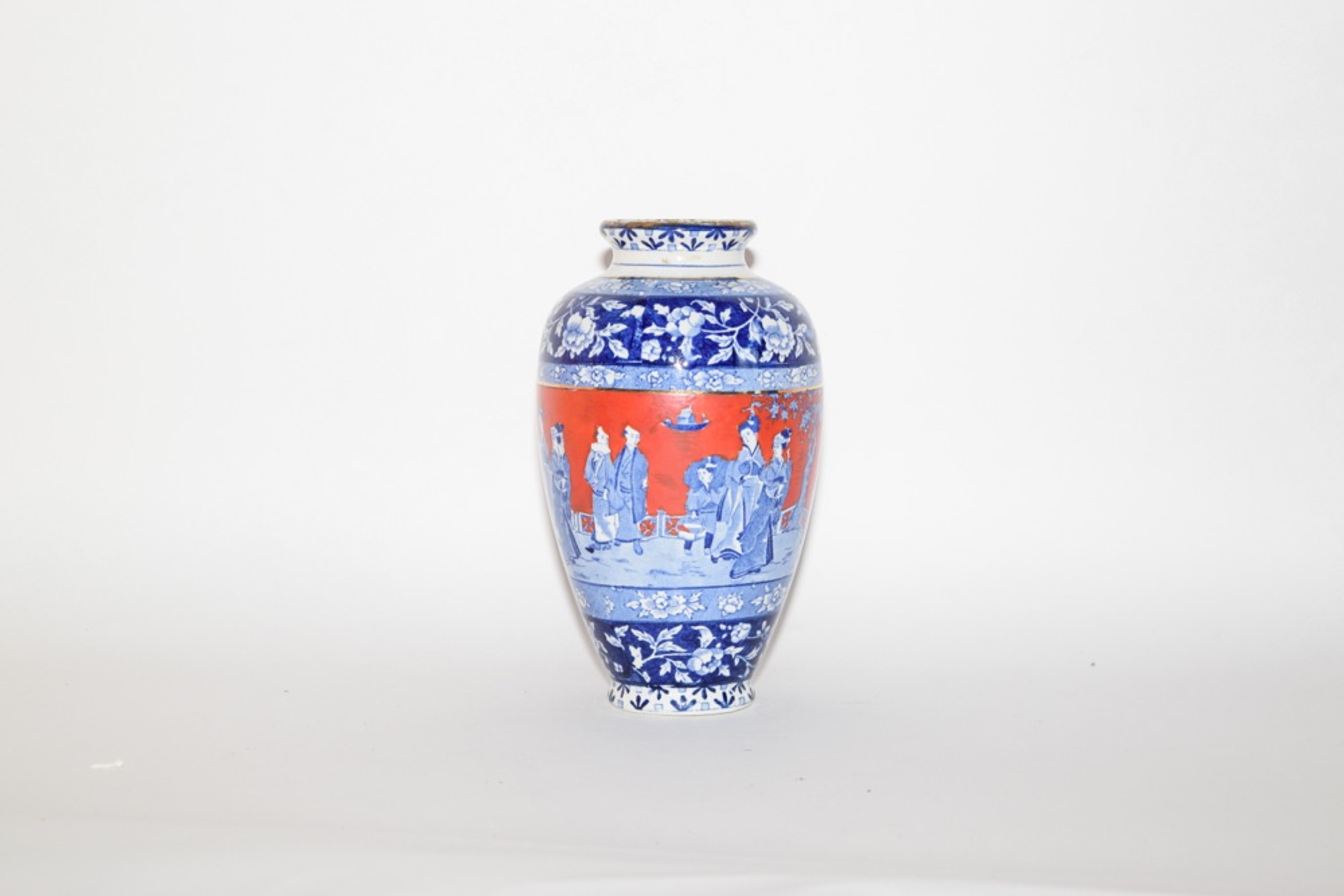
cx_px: 672
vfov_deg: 16.6
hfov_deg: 24.6
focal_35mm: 82
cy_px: 448
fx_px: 3080
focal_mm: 55
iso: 1400
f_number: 5.6
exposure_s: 1/60
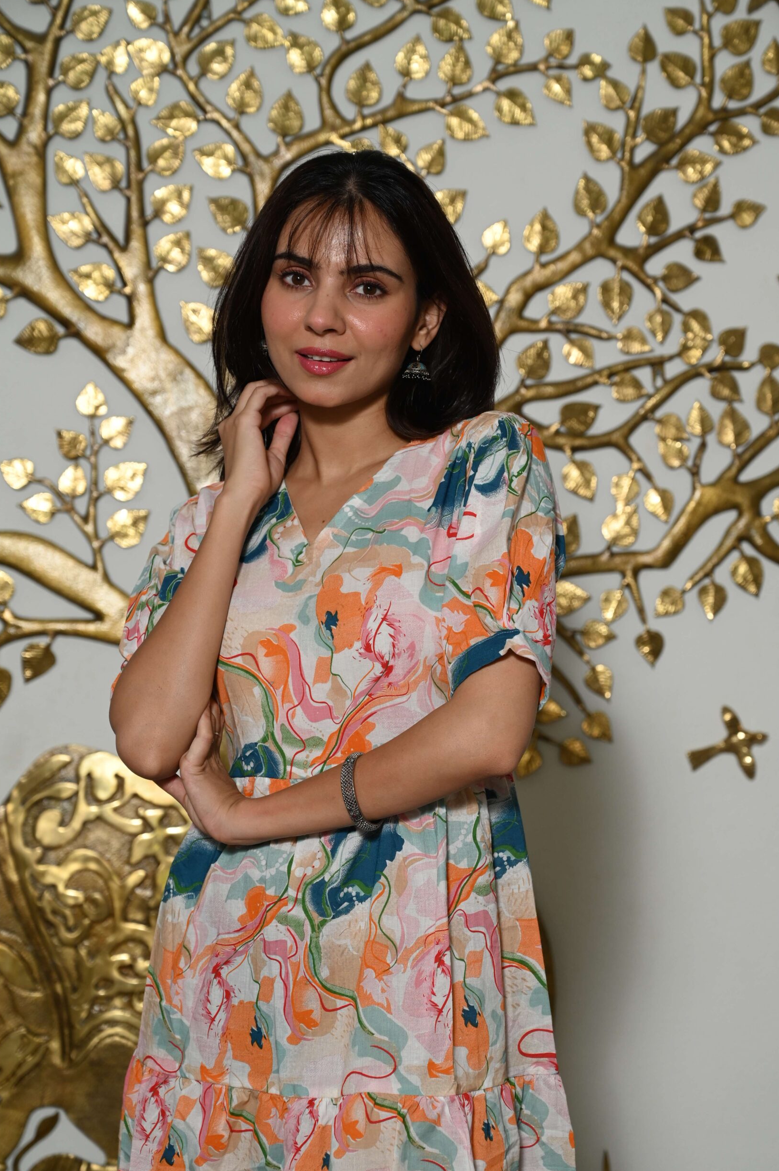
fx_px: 2373
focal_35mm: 73
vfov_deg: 27.7
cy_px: 603
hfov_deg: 18.6
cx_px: 400
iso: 400
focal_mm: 70
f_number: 5.6
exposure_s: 1/160
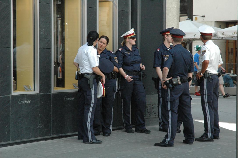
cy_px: 79
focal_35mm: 105
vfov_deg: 13.0
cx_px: 119
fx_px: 694
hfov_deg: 19.5
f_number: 10
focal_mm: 70
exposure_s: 1/400
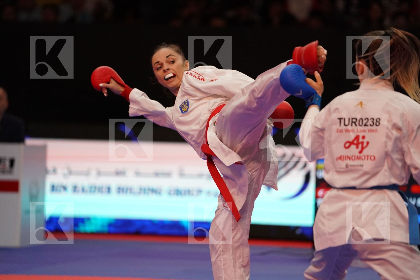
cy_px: 140
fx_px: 2298
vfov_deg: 7.0
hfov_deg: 10.4
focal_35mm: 197
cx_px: 210
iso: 4000
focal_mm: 197
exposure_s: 1/1000
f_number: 2.8
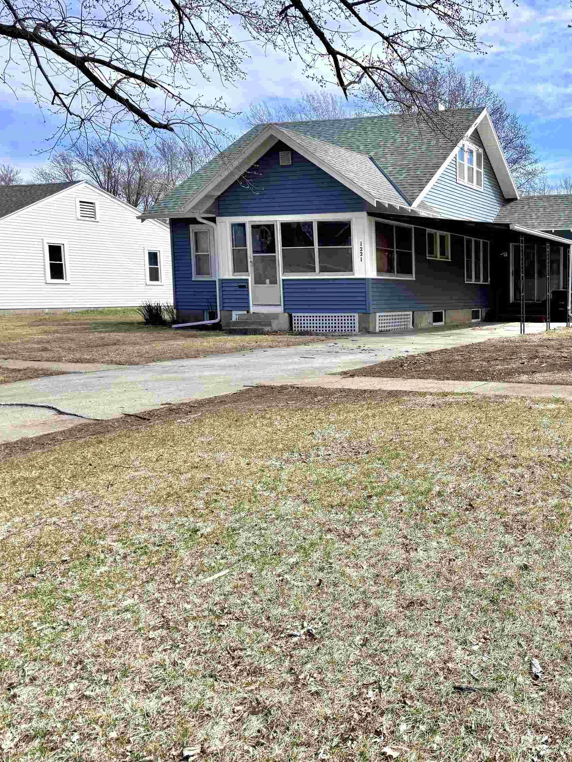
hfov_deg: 39.6
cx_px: 521
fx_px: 727
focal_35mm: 33
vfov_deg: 55.3
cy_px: 376
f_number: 1.78
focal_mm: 6.76
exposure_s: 1/3802
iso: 80
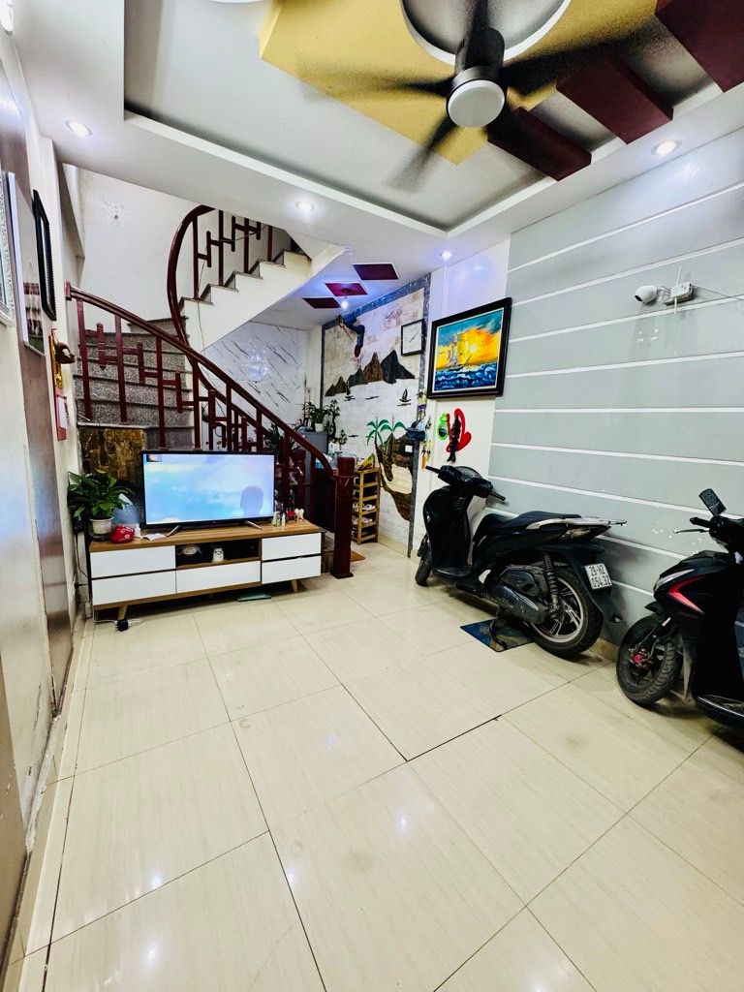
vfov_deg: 102.1
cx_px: 372
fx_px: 401
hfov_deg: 85.7
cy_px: 496
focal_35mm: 14
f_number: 2.2
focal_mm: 2.22
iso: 250
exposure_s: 1/50
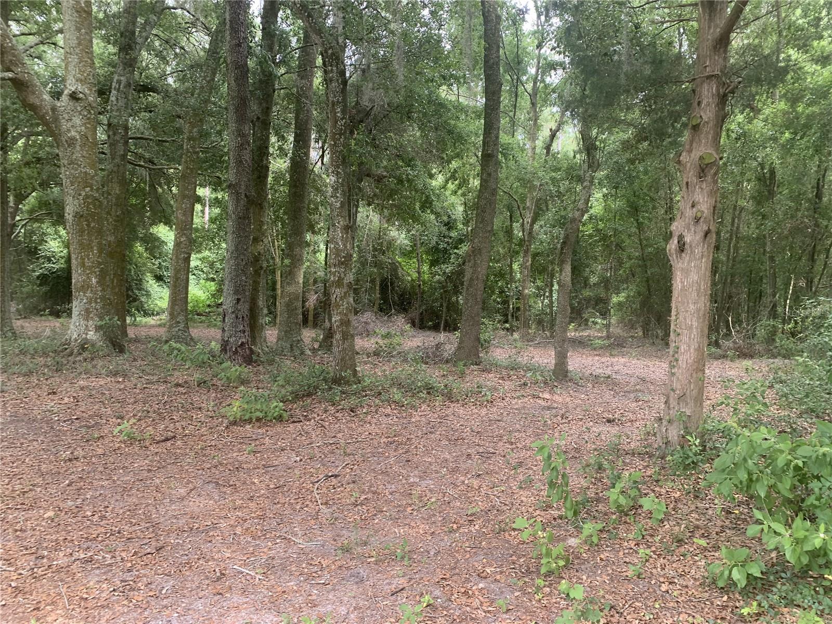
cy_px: 312
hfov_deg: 67.3
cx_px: 416
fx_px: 625
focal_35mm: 26
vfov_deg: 53.1
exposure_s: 1/121
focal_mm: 4.25
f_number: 1.8
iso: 64
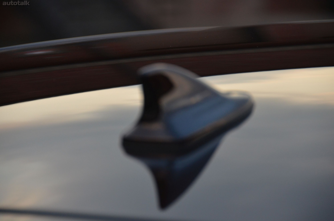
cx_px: 167
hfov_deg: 6.9
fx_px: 2778
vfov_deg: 4.6
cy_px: 110
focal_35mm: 300
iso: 900
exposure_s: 1/500
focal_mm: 200
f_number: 5.6
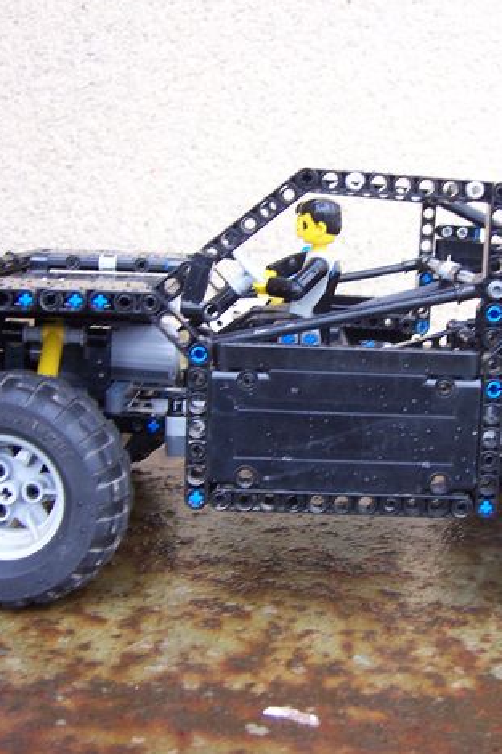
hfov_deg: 26.3
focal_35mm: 51
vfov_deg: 38.9
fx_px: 1067
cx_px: 348
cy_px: 372
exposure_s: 1/20
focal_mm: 6
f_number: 3
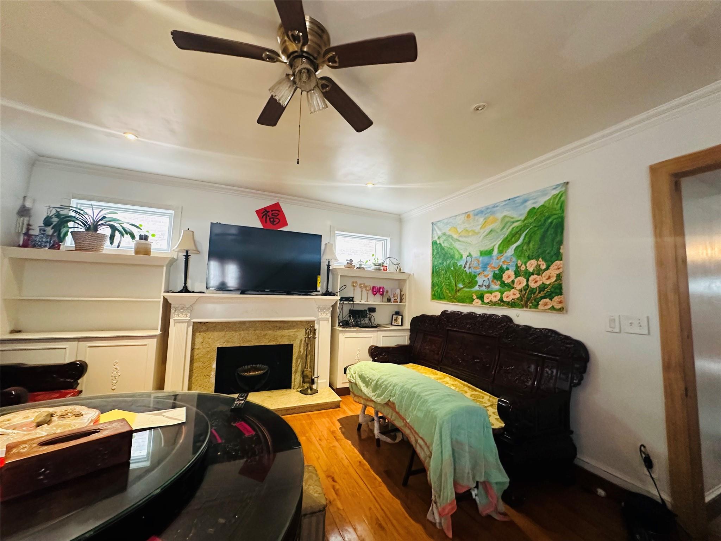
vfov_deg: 85.7
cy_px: 270
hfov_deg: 102.1
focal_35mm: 14
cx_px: 360
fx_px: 292
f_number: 2.2
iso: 800
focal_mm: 2.22
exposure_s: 1/60
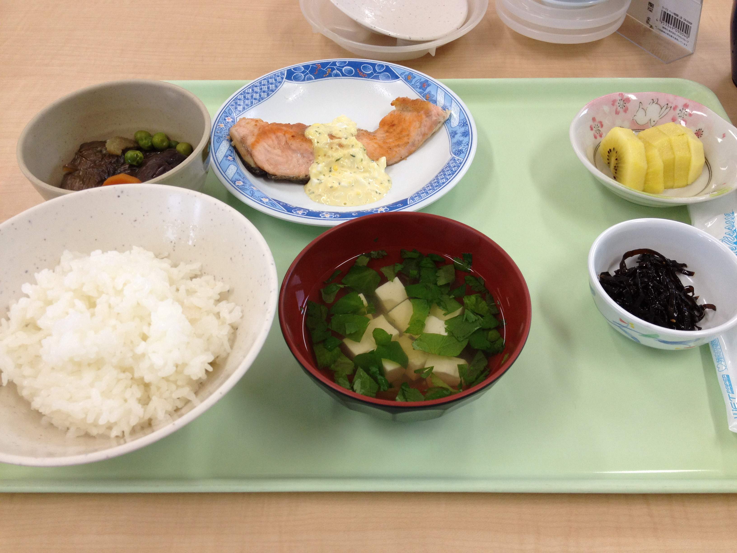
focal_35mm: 35
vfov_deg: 40.7
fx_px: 745
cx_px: 368
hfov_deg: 52.6
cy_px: 276
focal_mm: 4.28
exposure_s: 1/60
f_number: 2.4
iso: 80
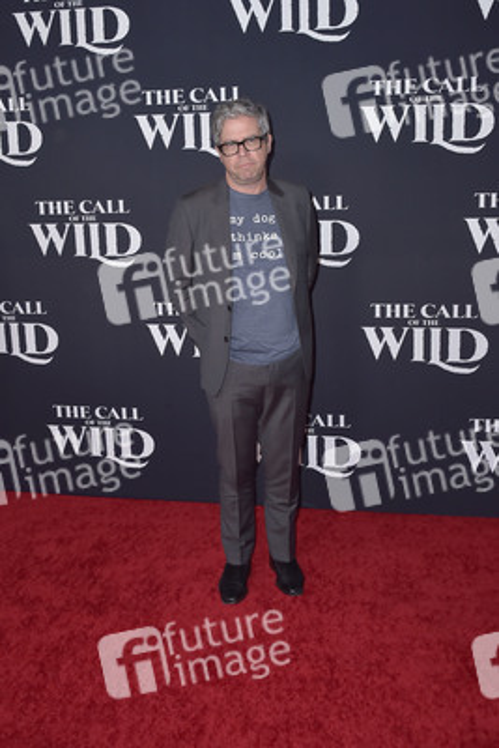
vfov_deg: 58.7
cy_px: 374
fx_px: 665
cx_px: 250
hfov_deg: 41.1
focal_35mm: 32
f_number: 7.1
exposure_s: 1/250
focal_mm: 32
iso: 320
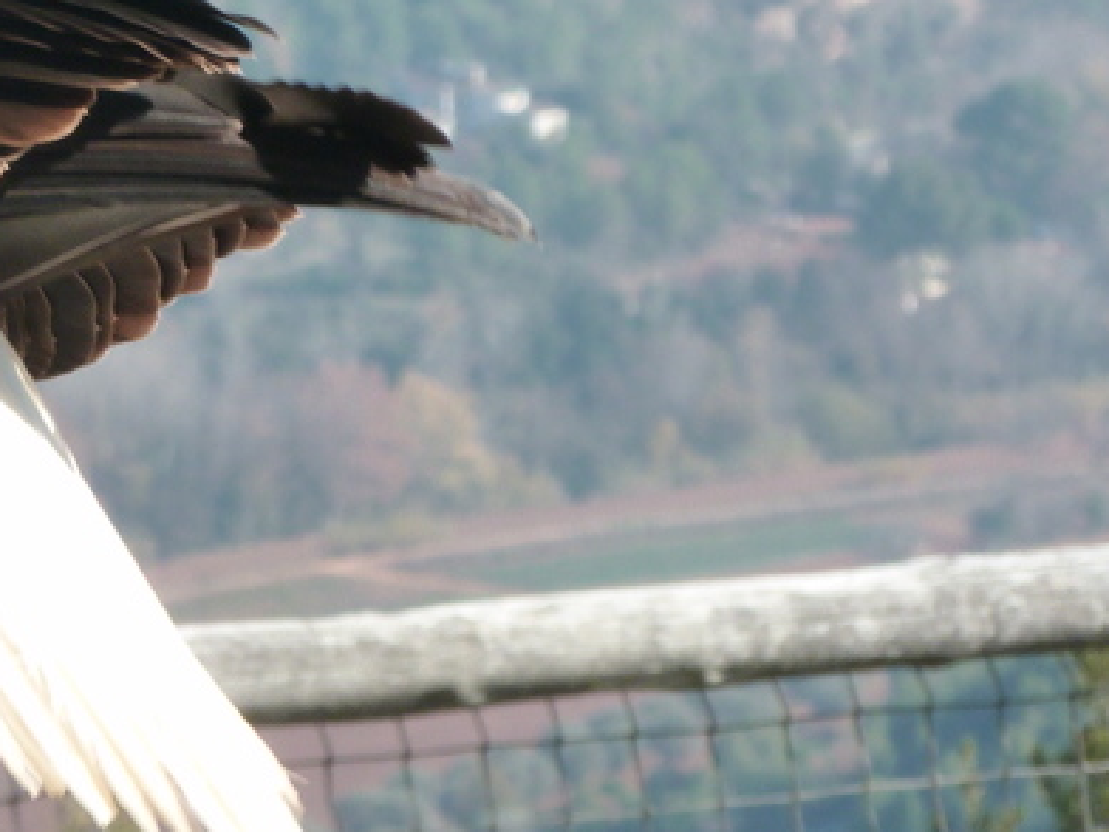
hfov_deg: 3.9
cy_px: 286
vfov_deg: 2.9
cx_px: -280
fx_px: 16403
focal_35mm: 512
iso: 125
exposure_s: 1/125
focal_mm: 34.9
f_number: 6.3
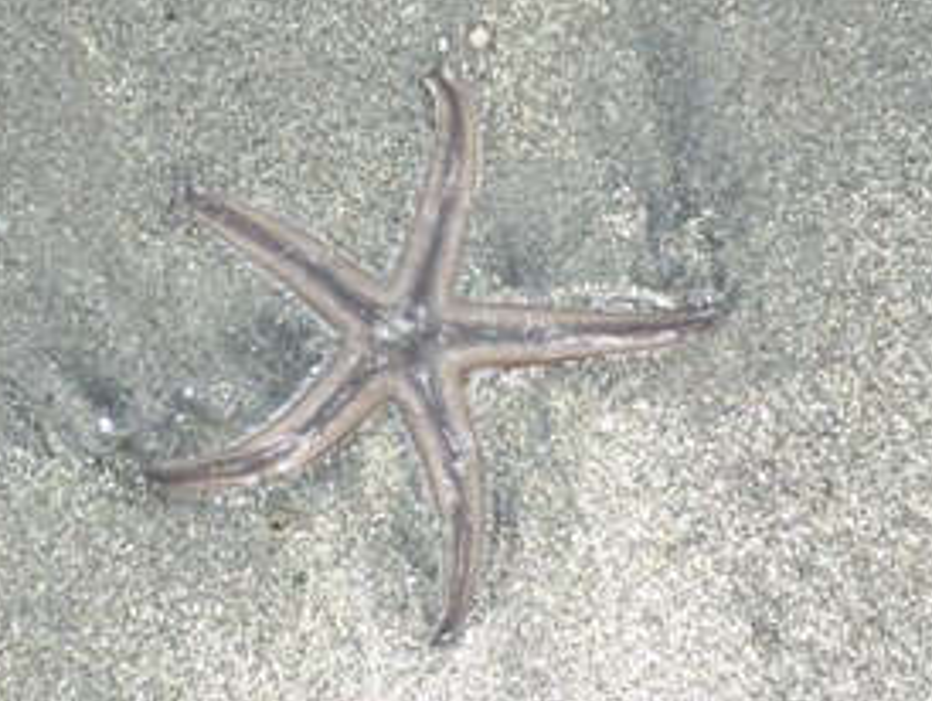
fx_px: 3854
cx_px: 361
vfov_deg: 10.4
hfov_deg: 13.8
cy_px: 235
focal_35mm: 143
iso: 1000
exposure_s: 1/60
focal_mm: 17.5
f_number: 6.2
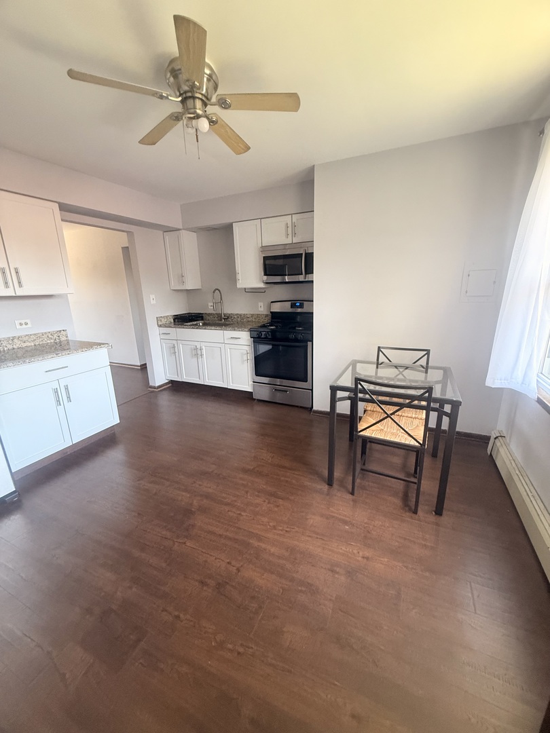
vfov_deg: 102.1
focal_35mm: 14
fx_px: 297
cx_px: 275
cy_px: 366
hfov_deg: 85.7
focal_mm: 2.22
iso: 400
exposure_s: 1/69
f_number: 2.2
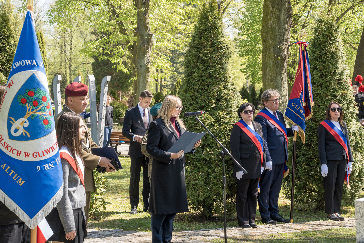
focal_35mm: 74
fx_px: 749
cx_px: 182
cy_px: 122
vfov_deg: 18.4
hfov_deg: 27.3
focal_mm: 74.1
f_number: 10
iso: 500
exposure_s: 1/125
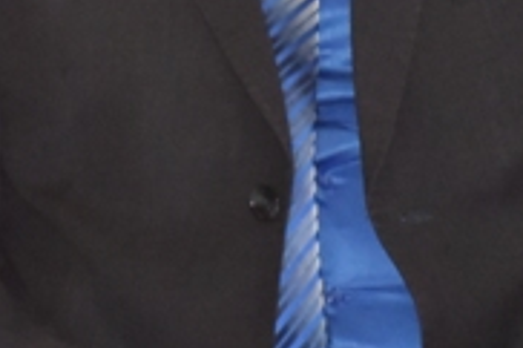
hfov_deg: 3.3
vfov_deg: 2.2
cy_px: -114
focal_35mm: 631
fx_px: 9159
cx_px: -124
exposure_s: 1/250
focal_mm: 112
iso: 2000
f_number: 6.3
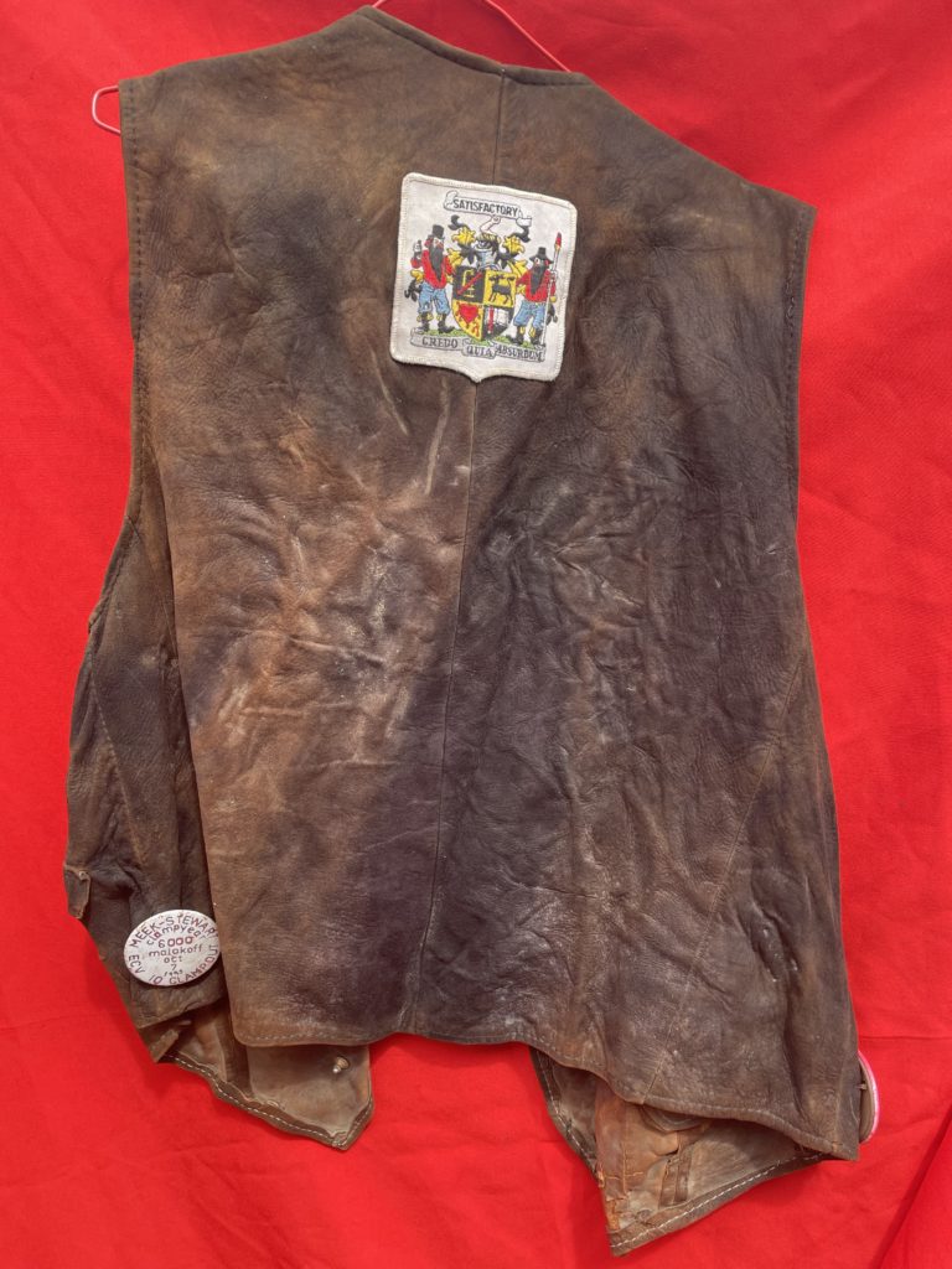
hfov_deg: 53.1
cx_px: 476
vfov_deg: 67.3
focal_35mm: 26
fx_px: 953
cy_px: 634
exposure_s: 1/550
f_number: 1.6
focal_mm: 4.2
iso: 32
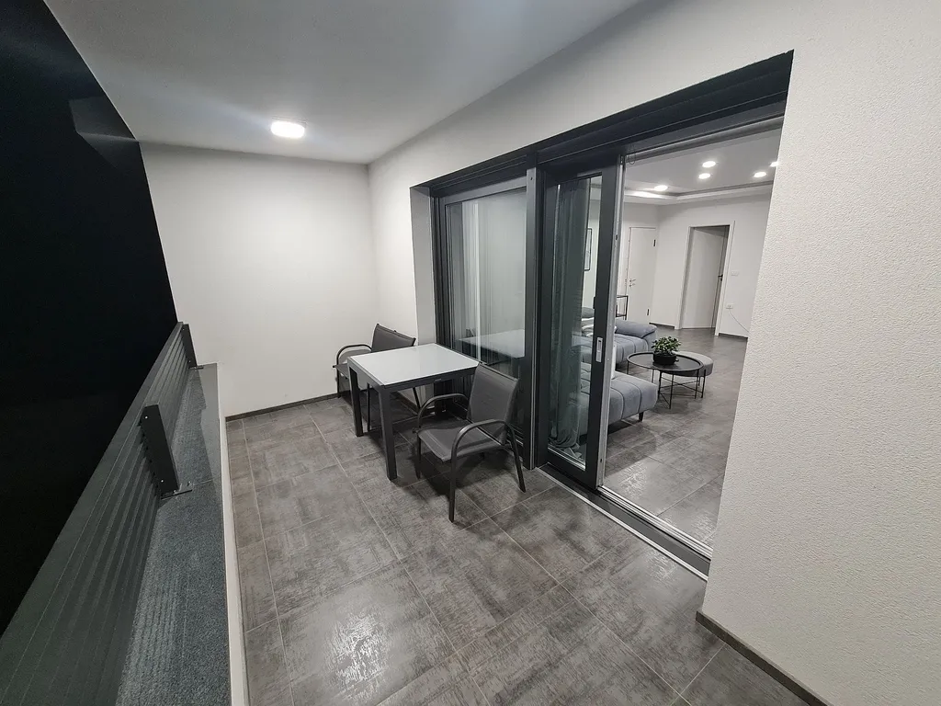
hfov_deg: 106.2
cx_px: 470
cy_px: 353
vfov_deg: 89.9
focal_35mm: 13
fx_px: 353
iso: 320
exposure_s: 1/33
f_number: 2.2
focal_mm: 2.2
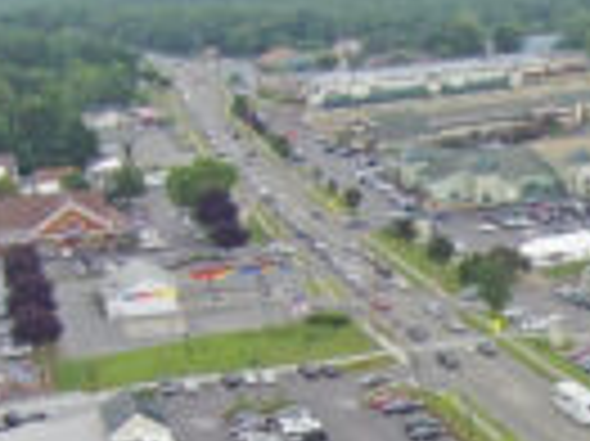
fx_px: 2009
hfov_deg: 16.2
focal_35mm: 118
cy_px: 736
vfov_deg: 11.8
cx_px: 671
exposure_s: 1/142
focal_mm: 5
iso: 100
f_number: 2.8
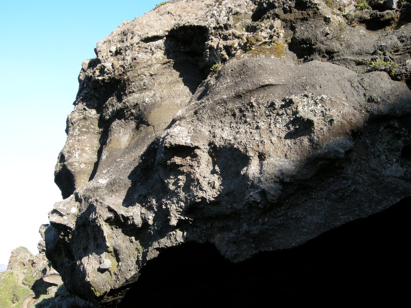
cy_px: 154
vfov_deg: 40.7
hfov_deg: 52.6
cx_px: 206
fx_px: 416
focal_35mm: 35
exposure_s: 1/163
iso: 100
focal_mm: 7.5
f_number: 4.3
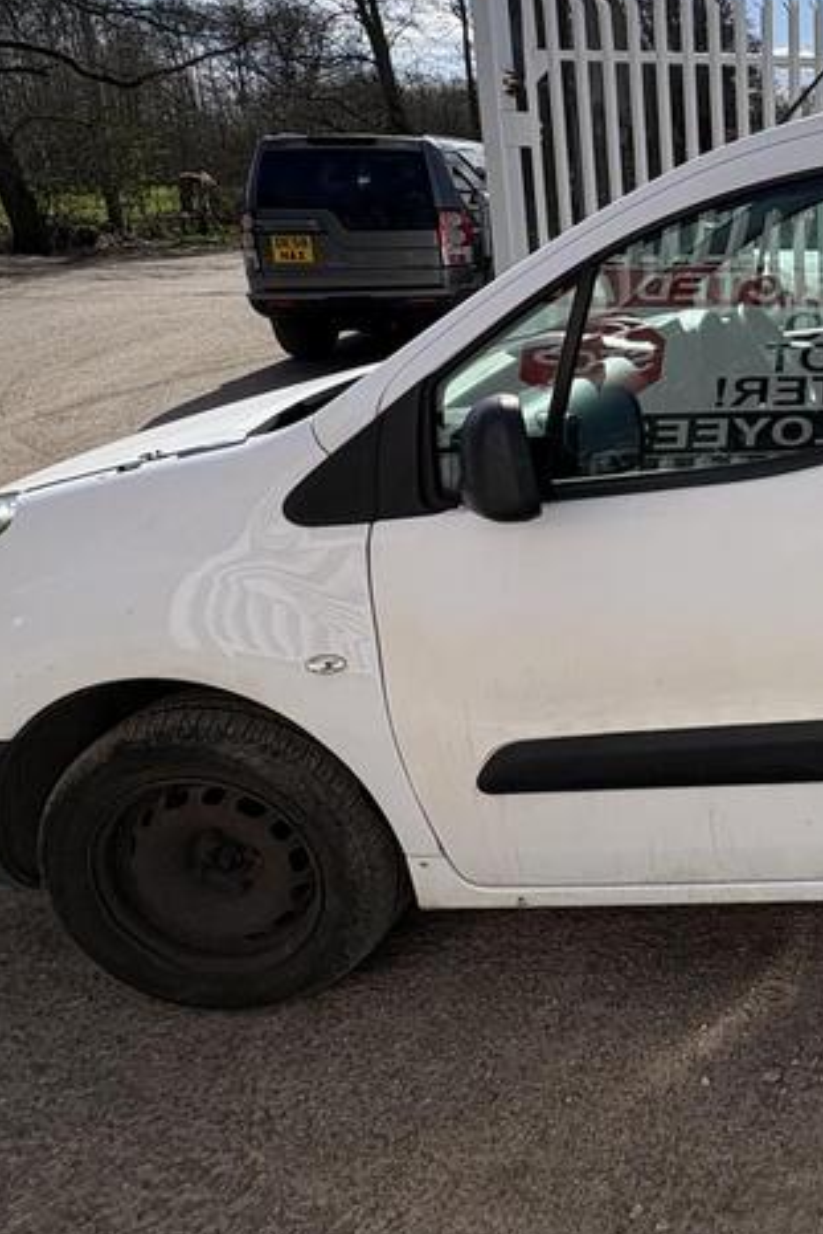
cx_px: 984
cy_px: 381
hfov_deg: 36.2
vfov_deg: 63.3
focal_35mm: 28
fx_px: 959
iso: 50
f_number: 2.2
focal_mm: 2.22
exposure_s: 1/3106
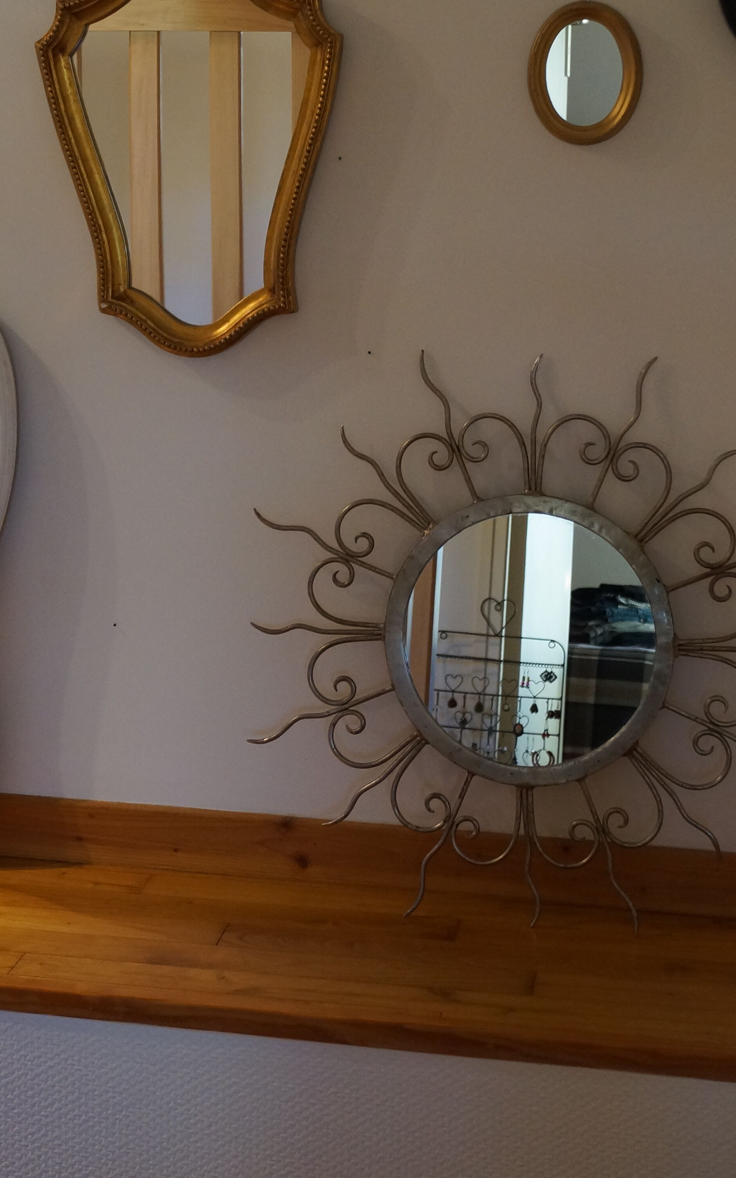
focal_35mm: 65
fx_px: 2087
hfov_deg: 20.0
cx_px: 263
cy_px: 354
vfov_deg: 31.2
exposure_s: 1/60
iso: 800
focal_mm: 26
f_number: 4
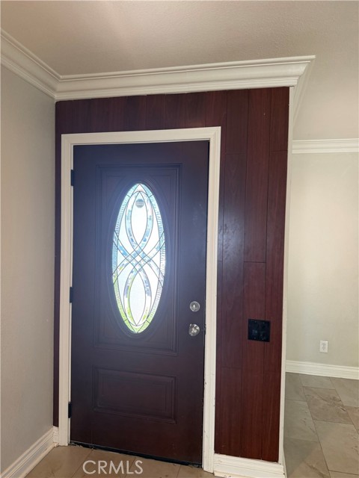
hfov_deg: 56.8
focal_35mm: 24
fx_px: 332
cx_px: 180
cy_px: 239
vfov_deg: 71.6
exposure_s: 1/120
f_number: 1.78
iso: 160
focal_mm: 6.76
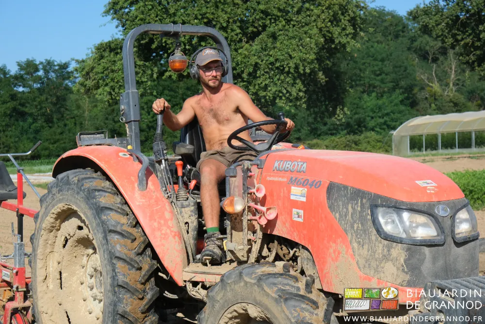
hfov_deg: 24.5
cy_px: 162
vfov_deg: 16.5
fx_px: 1118
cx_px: 242
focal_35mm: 83
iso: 320
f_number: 8
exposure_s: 1/640
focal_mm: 55
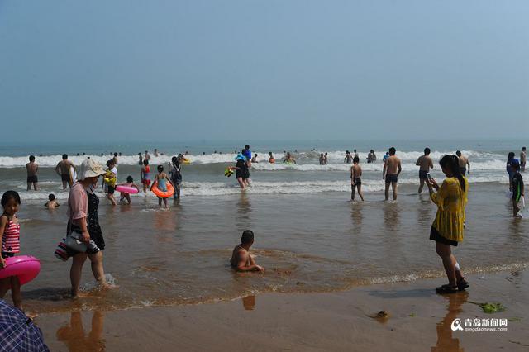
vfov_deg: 28.0
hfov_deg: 41.1
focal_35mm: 48
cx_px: 264
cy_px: 176
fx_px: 705
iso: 200
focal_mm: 48
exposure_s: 1/2000
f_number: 5
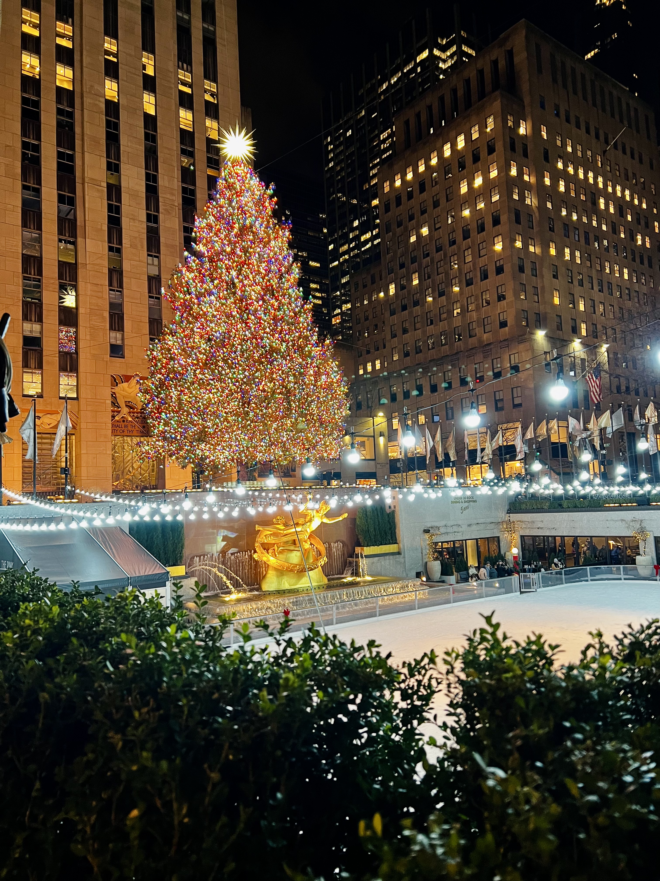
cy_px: 440
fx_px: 661
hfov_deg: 53.1
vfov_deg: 67.3
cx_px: 330
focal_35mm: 26
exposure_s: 1/60
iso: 200
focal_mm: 5.7
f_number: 1.5
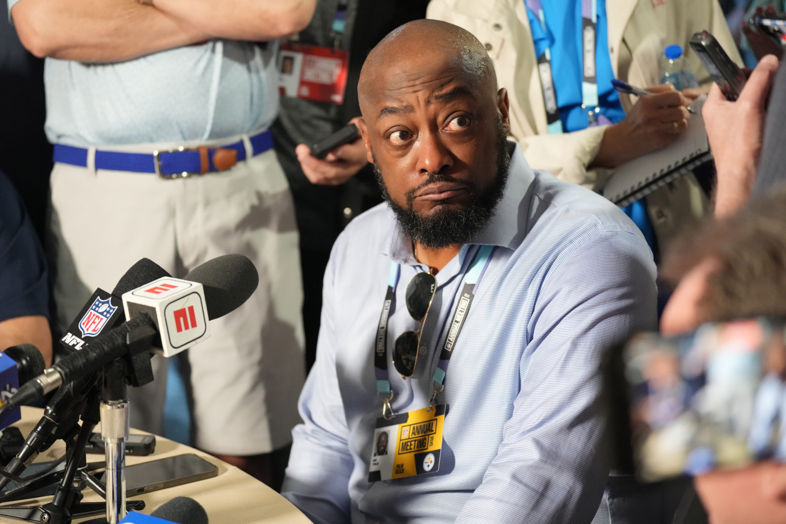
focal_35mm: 70
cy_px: 262
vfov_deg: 19.5
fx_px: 1528
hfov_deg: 28.8
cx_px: 393
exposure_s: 1/640
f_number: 2.8
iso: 5000
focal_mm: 70
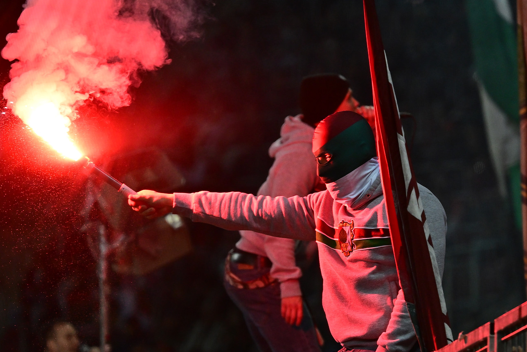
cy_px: 208
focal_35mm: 450
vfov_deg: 3.1
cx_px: 342
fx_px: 6588
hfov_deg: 4.6
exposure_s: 1/800
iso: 2000
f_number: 5.3
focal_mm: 290
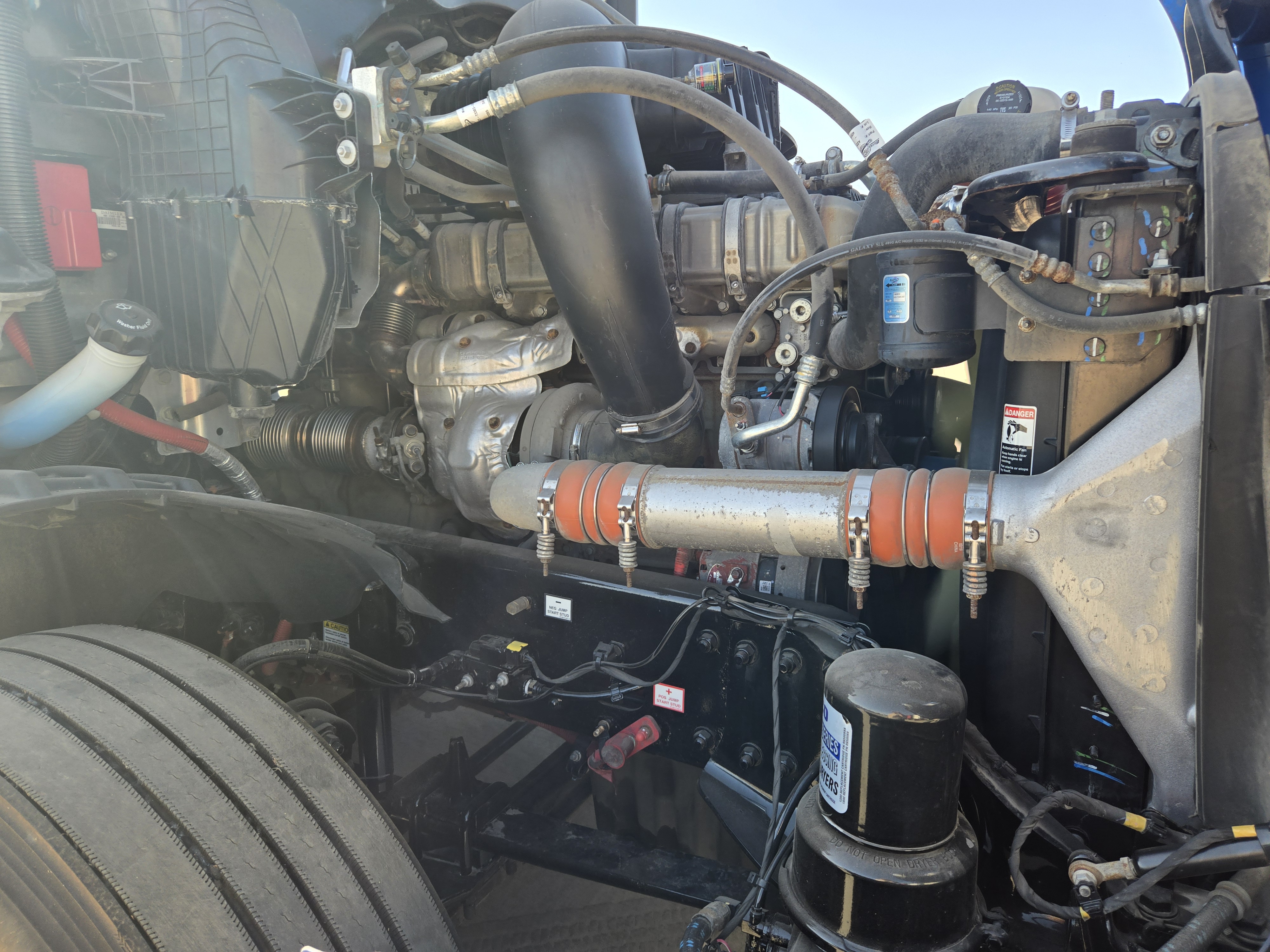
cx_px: 635
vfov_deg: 58.9
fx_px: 844
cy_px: 476
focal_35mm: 23
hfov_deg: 73.9
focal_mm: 5.4
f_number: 1.8
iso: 25
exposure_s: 1/270
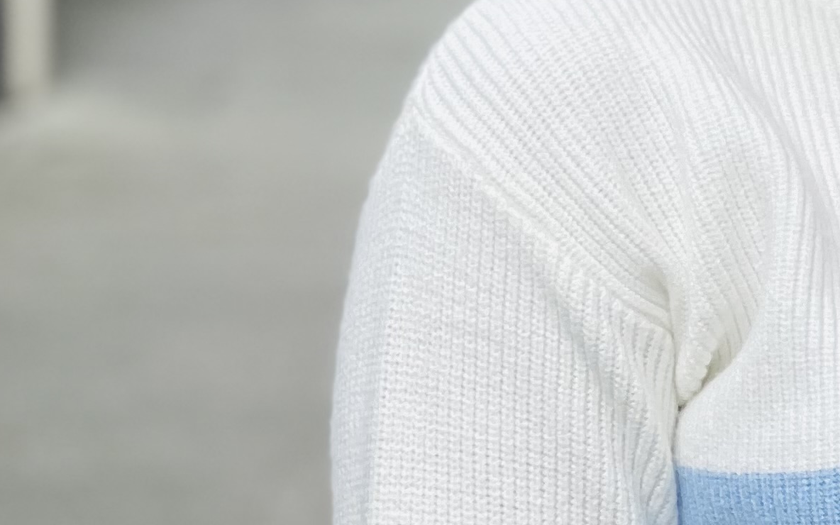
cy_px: -156
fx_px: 5288
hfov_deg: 9.0
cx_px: 1043
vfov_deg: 5.6
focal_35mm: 231
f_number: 2.2
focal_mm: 7.5
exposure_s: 1/121
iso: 25
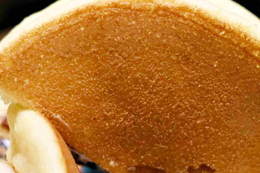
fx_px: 1784
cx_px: 155
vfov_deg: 5.5
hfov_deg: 8.3
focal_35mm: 247
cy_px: 253
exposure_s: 1/200
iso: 800
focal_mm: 50
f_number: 4
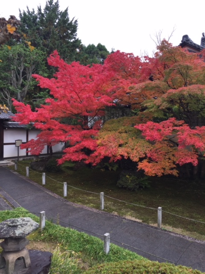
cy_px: 137
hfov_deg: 48.2
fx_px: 229
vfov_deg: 61.7
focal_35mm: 29
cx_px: 102
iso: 32
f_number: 2.2
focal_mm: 4.15
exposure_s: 1/188
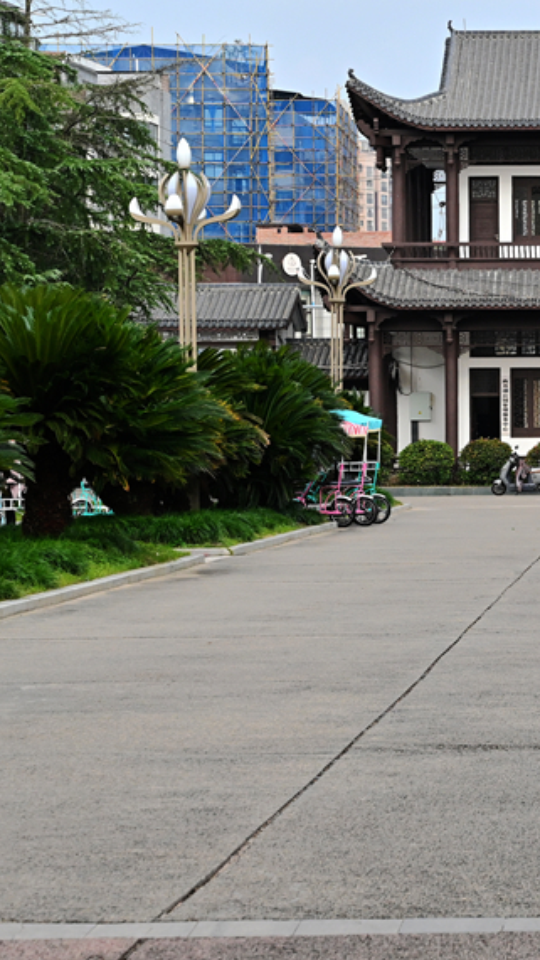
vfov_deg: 16.5
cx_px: 700
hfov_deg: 9.2
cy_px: 467
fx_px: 3306
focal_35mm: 130
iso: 800
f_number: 8
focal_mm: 59
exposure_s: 1/250
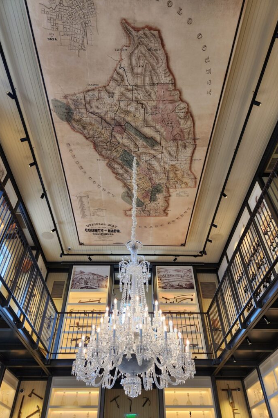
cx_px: 135
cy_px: 209
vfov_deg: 73.8
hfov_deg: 53.1
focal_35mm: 24
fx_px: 278
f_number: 1.8
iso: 50
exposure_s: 1/60
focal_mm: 5.4
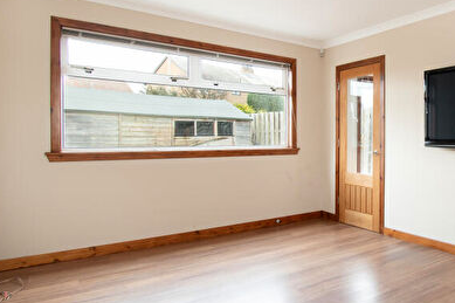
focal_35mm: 27
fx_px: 341
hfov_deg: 61.7
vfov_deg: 47.8
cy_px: 133
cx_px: 365
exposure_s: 1/4
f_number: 8
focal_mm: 10
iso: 320
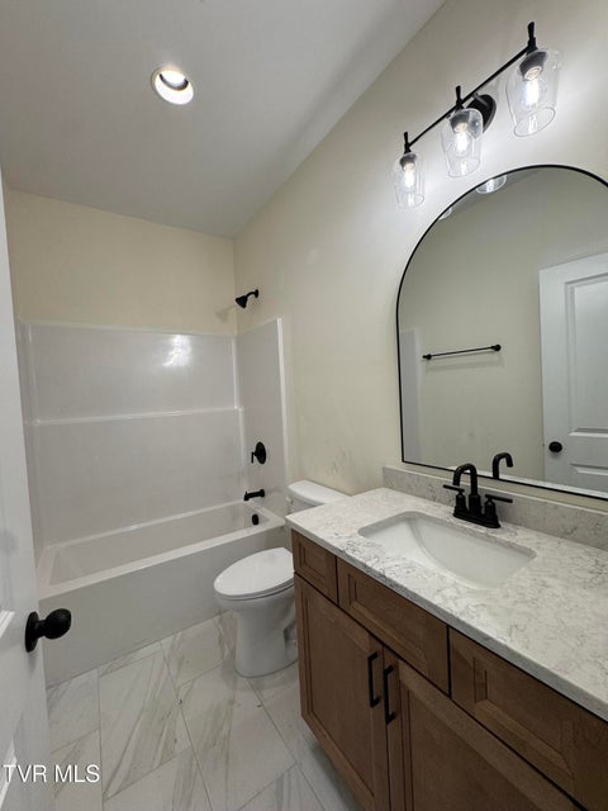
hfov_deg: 85.7
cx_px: 304
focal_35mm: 14
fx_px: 328
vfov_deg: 102.1
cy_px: 406
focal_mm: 2.22
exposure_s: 1/120
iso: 80
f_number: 2.2
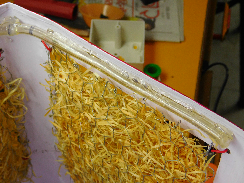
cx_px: 122
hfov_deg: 29.4
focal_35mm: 66
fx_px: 465
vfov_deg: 22.3
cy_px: 92
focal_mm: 11.7
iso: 320
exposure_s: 1/30
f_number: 4.2
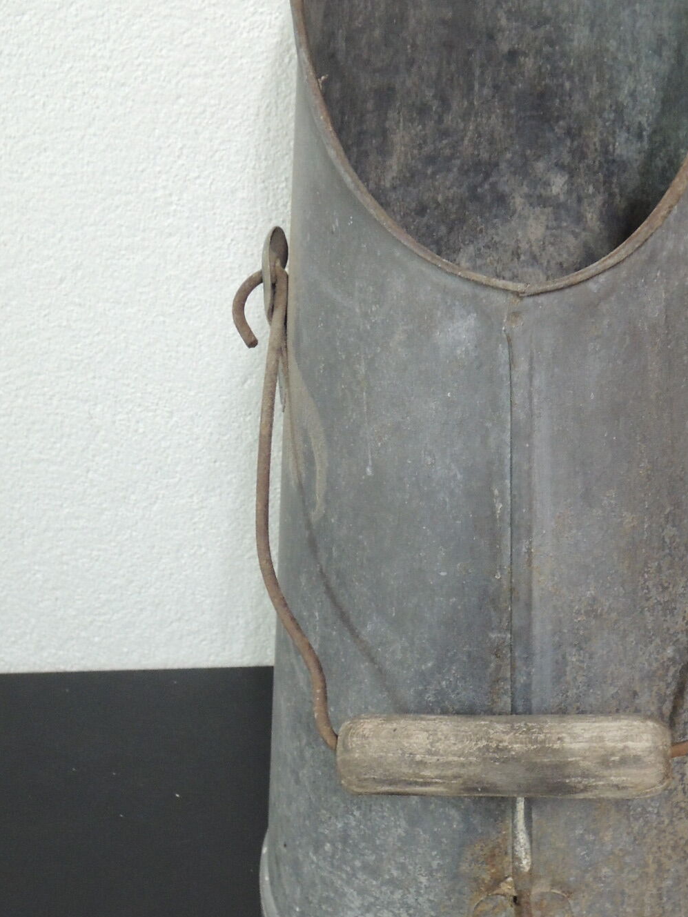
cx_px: 477
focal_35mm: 53
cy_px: 403
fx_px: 1404
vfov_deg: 36.1
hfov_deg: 27.3
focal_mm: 5.5
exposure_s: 1/15
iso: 400
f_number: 3
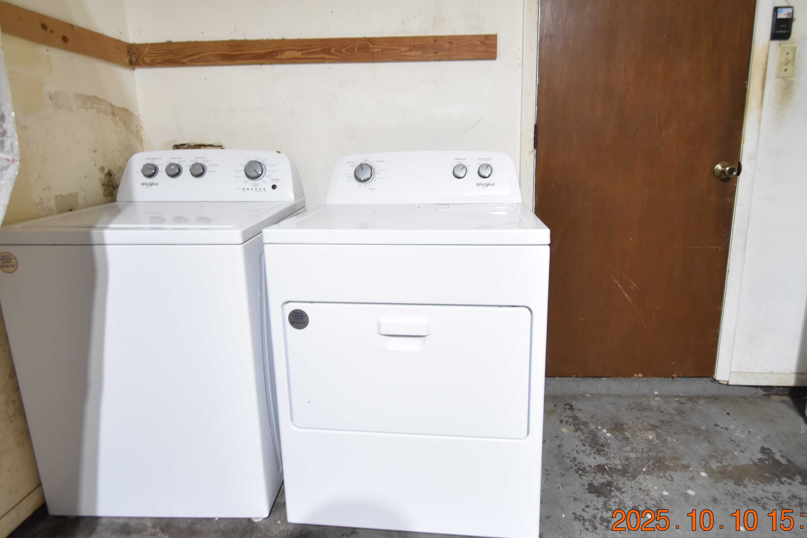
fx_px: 426
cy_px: 231
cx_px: 424
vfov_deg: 64.3
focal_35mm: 19
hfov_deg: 86.8
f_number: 3.5
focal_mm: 10
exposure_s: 1/15
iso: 800
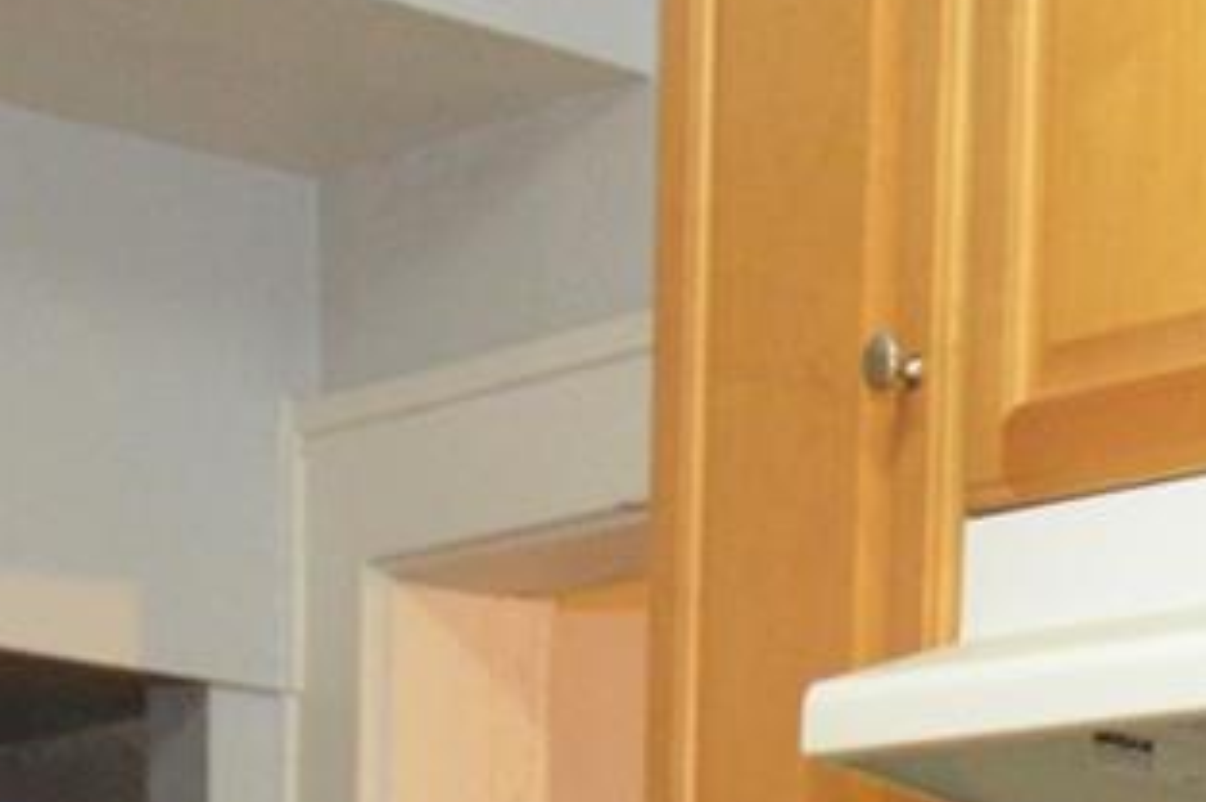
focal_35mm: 92
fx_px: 3079
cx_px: 1661
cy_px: 1864
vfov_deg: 12.2
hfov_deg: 19.9
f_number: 4
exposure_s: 1/60
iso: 1600
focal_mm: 12
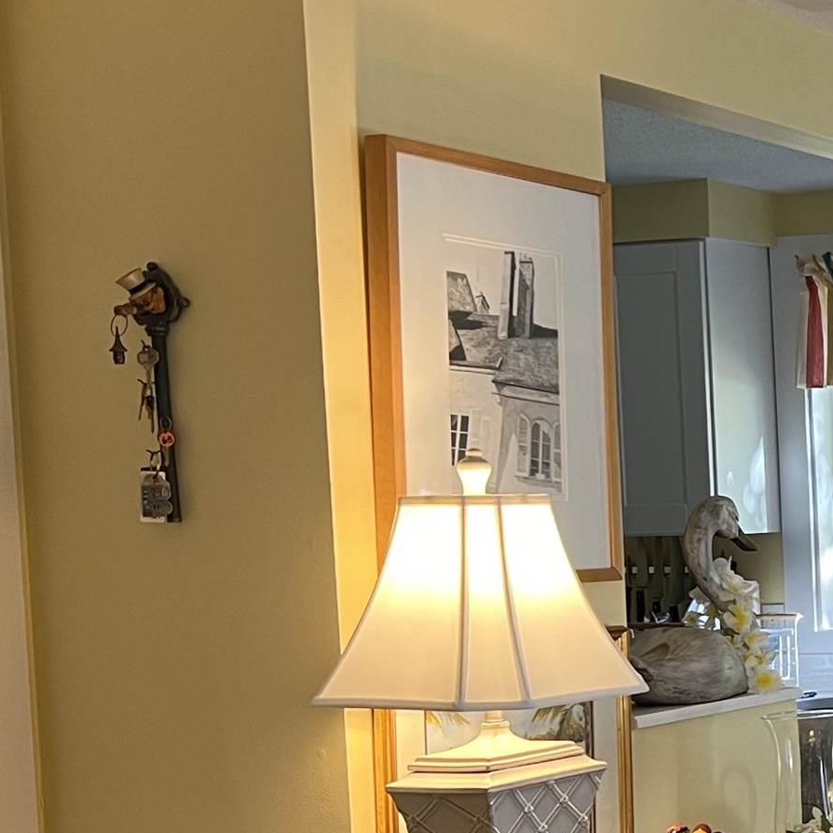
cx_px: 1314
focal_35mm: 79
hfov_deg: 18.8
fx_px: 2151
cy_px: 631
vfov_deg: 21.7
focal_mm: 5.7
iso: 80
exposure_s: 1/60
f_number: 1.5
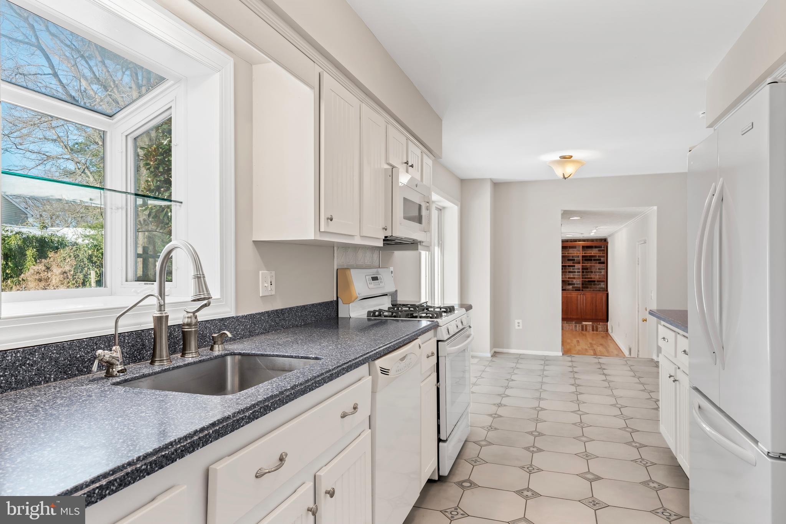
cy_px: 262
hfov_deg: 81.2
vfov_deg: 59.5
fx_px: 458
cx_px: 393
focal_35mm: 21
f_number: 8
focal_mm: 21
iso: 800
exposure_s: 1/15
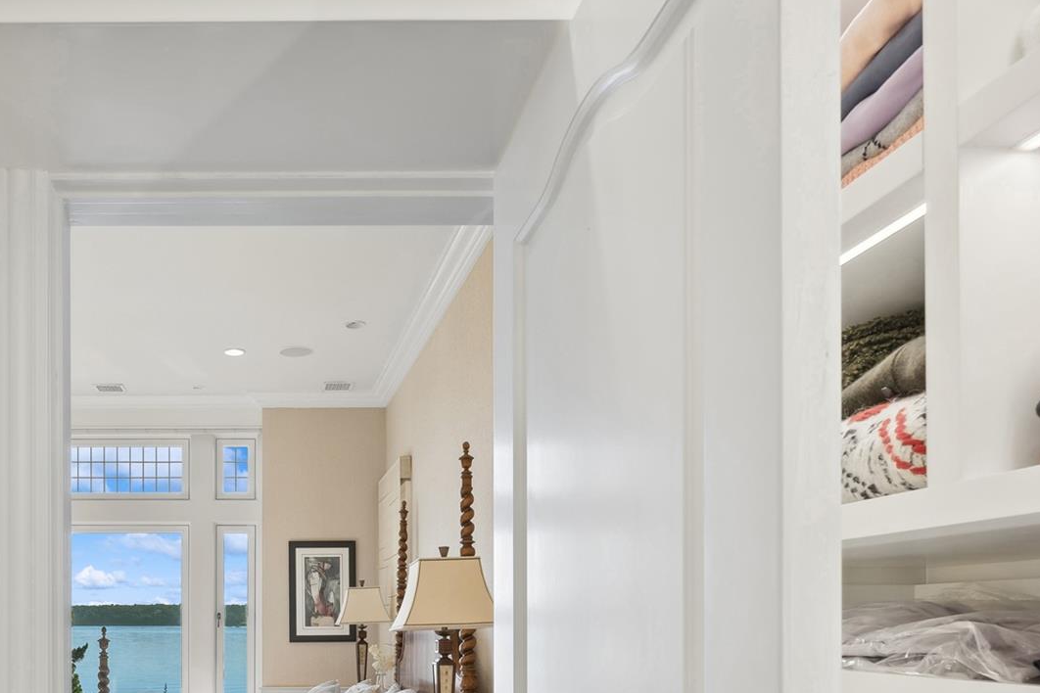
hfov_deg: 66.3
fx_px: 780
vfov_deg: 44.1
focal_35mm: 27
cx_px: 388
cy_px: 611
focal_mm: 14
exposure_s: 1/250
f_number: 8
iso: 400
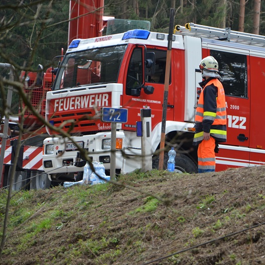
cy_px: 132
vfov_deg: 8.6
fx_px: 1755
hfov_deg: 8.6
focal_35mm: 203
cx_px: 193
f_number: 5.6
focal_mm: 105
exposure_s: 1/125
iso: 200
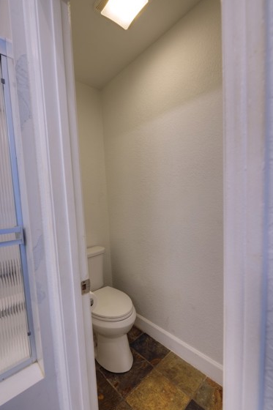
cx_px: 132
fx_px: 182
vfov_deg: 96.6
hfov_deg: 73.7
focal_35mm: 16
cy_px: 217
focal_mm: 14
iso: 64
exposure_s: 1/4
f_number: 8
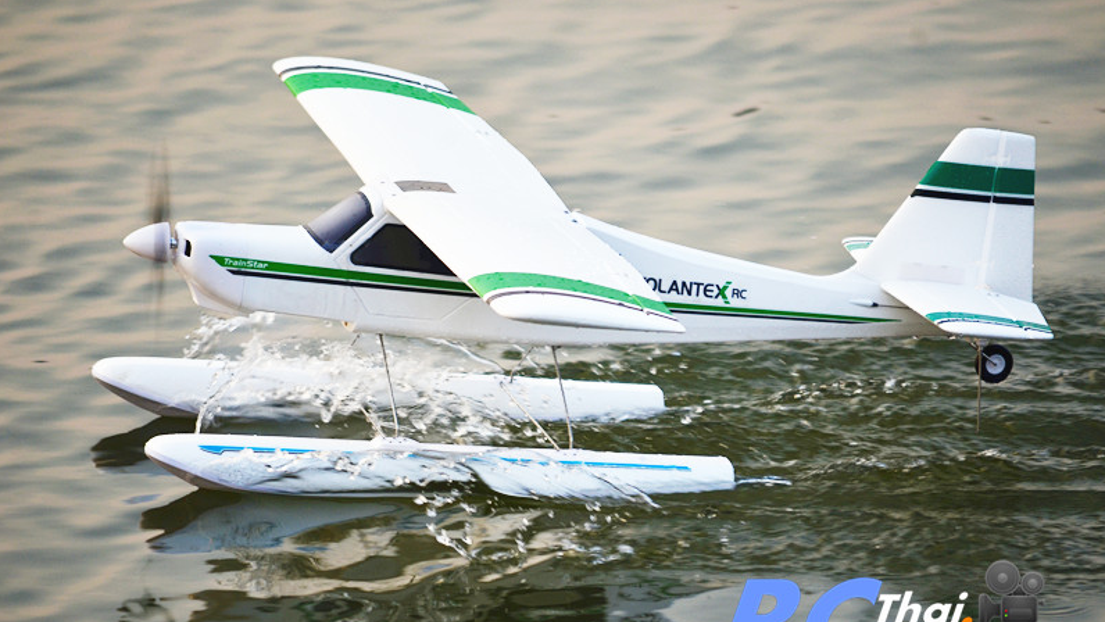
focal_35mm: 315
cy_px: 362
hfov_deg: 6.9
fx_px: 9231
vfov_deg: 3.9
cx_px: 552
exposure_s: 1/320
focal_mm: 200
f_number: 5.6
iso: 160
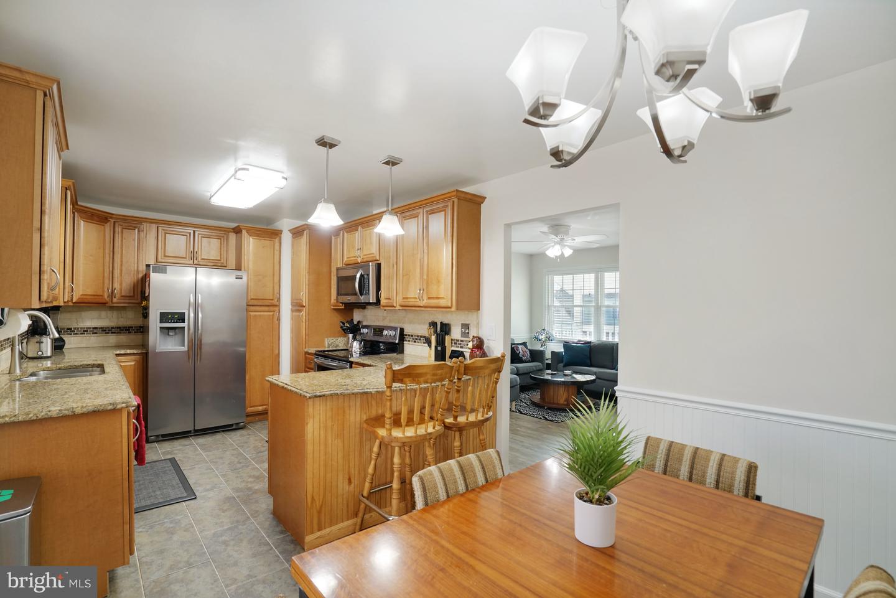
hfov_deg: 96.7
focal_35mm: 16
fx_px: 398
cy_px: 299
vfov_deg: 73.8
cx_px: 448
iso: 1250
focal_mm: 16
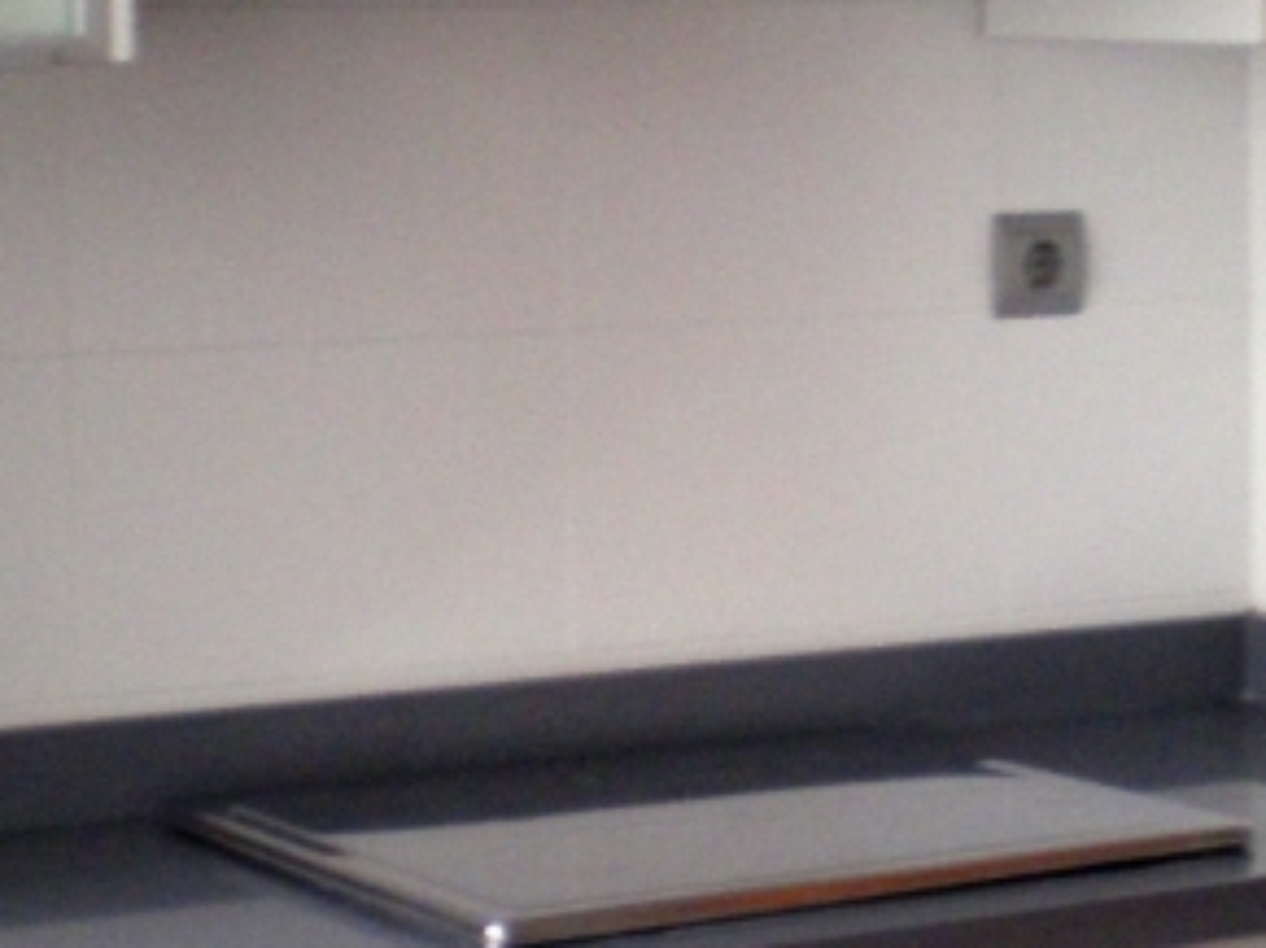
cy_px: 413
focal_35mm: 118
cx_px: 1000
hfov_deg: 16.6
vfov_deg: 12.5
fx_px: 4312
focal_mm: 6.3
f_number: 3.1
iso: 320
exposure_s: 1/30
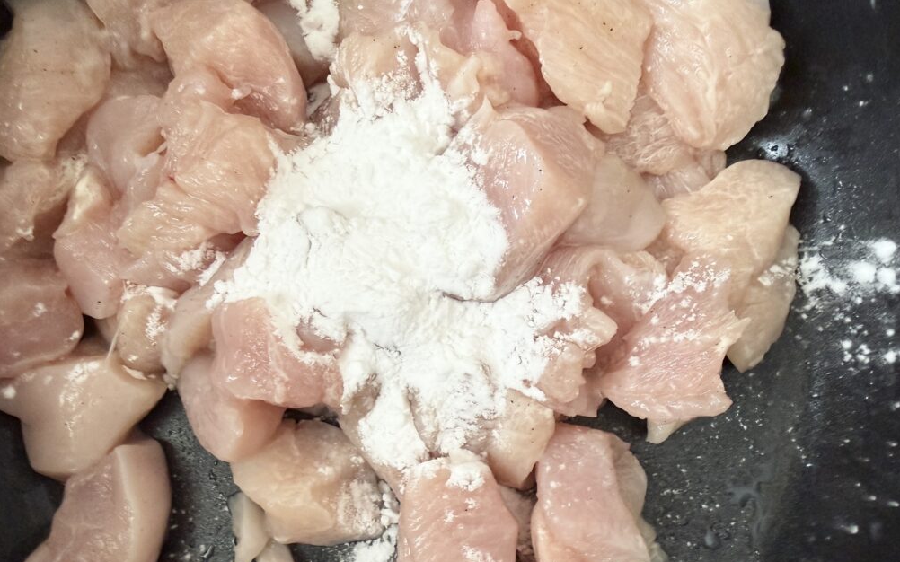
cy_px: 344
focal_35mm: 26
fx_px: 638
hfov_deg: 70.4
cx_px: 444
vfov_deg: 47.2
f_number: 2.2
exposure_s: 1/79
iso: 320
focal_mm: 2.22
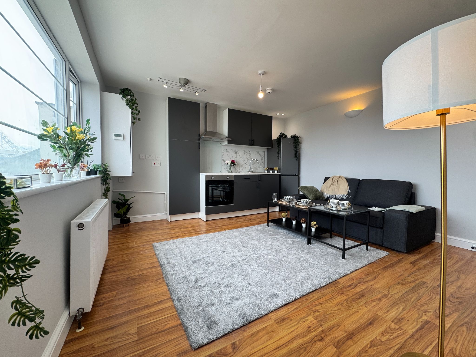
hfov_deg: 102.1
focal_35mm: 14
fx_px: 193
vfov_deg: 85.7
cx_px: 238
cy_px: 178
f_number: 2.2
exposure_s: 1/100
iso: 64
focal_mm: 2.22
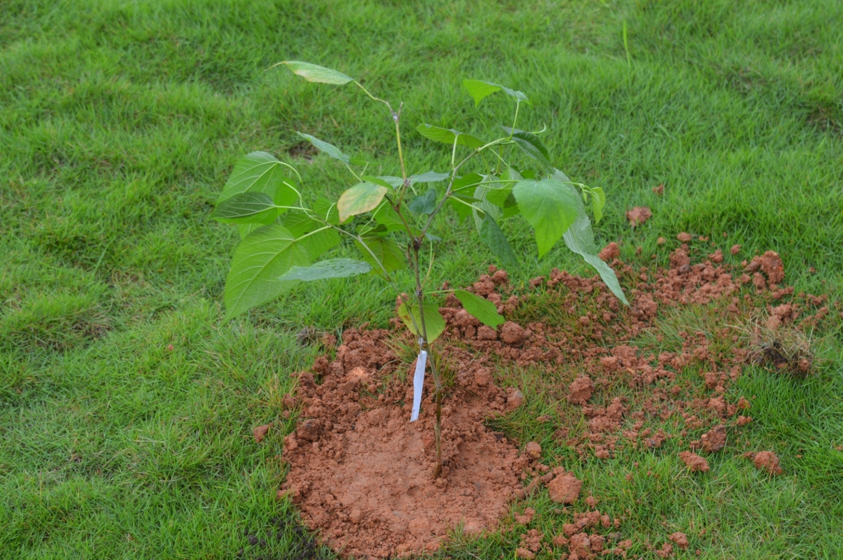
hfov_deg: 14.9
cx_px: 422
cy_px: 280
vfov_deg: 9.9
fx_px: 3228
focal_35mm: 138
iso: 320
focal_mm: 92
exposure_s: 1/125
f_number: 5.6
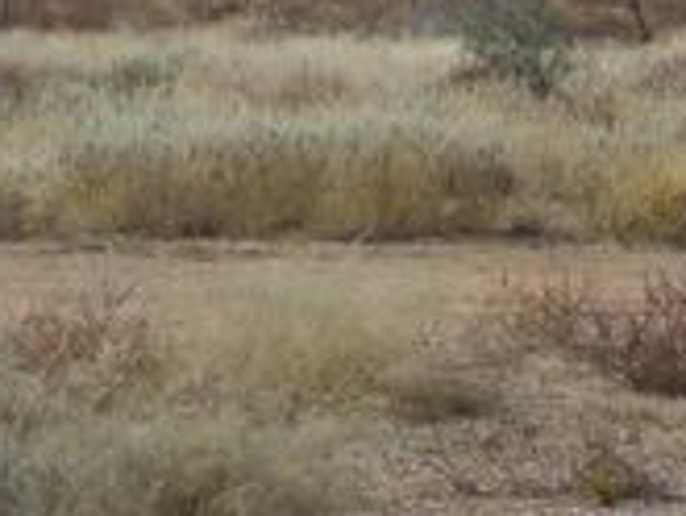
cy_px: -31
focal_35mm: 340
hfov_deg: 5.8
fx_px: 6743
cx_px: -146
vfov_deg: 4.4
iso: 80
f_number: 6
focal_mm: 20.1
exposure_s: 1/320
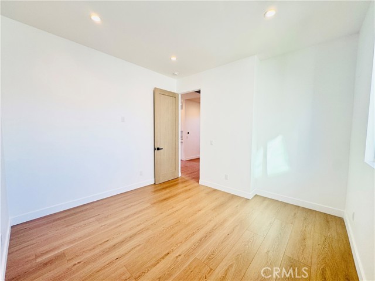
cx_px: 188
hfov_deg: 102.1
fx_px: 152
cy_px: 140
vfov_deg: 85.7
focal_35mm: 14
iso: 125
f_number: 2.2
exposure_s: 1/120
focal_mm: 2.22
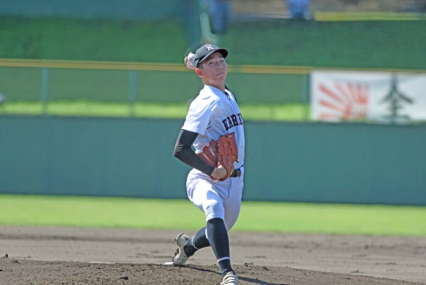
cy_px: 142
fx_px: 3552
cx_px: 213
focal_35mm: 300
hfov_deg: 6.9
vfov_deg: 4.6
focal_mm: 300
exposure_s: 1/4000
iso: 800
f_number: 4
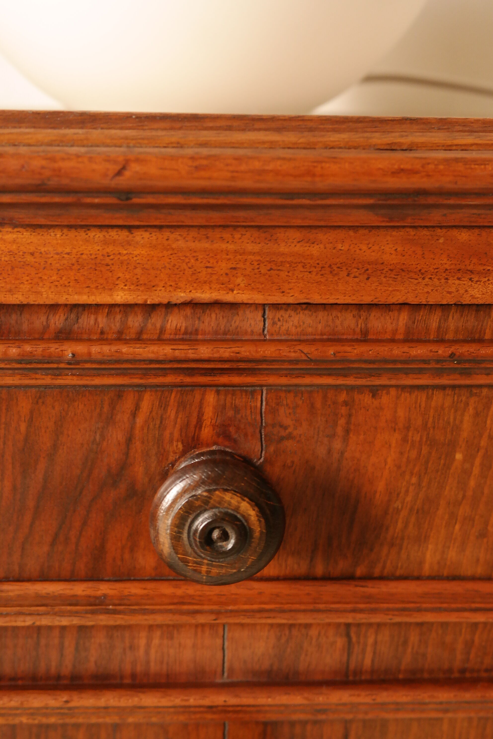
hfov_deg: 29.2
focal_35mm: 46
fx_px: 945
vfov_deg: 42.7
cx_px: 246
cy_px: 370
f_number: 5.6
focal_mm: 30
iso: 1600
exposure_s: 1/25
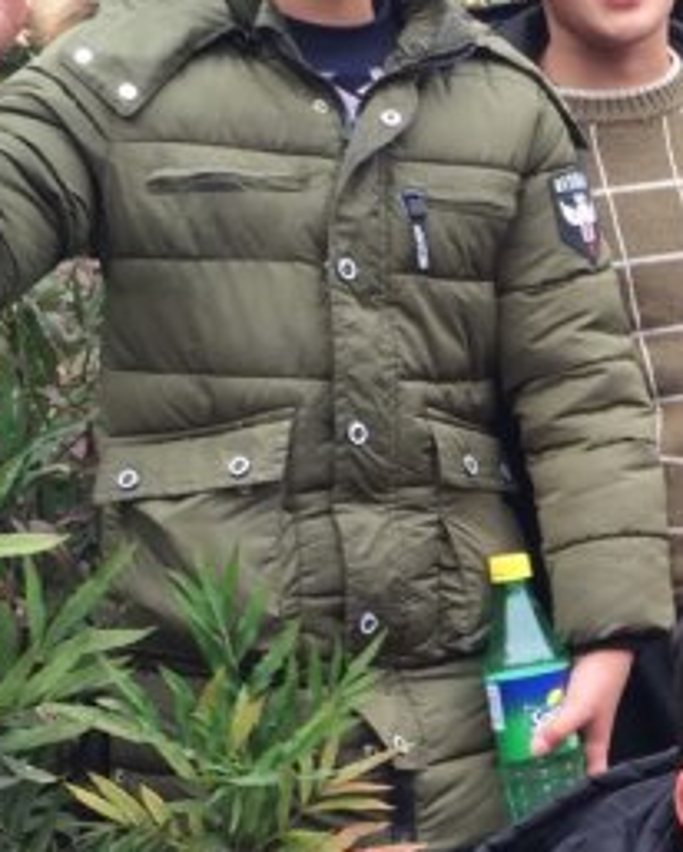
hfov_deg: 15.8
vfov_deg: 20.2
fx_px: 2372
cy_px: 651
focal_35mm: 94
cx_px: 799
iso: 32
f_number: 2.2
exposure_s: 1/134
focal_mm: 4.15
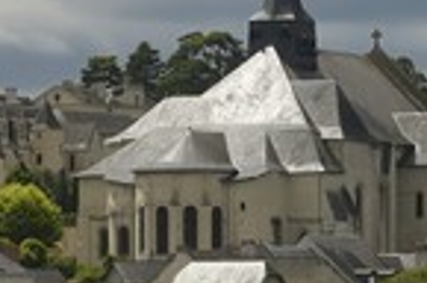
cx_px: 115
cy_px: 242
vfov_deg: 3.5
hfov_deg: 5.3
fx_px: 4639
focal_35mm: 392
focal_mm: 90
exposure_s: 1/160
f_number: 11
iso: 100
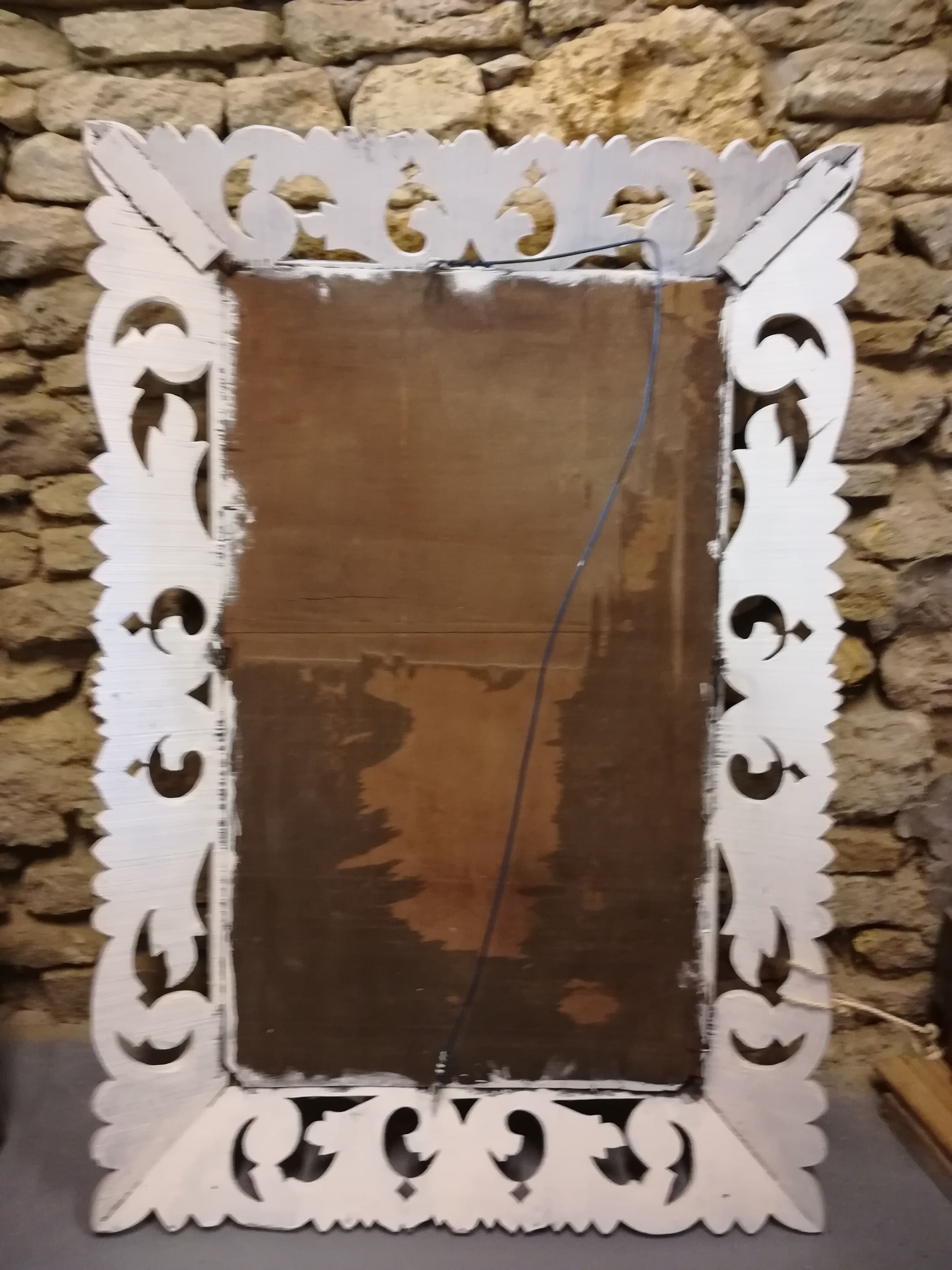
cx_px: 476
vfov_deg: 67.3
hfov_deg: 53.1
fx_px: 953
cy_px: 635
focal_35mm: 26
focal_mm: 3.83
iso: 500
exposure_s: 1/20
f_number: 2.2
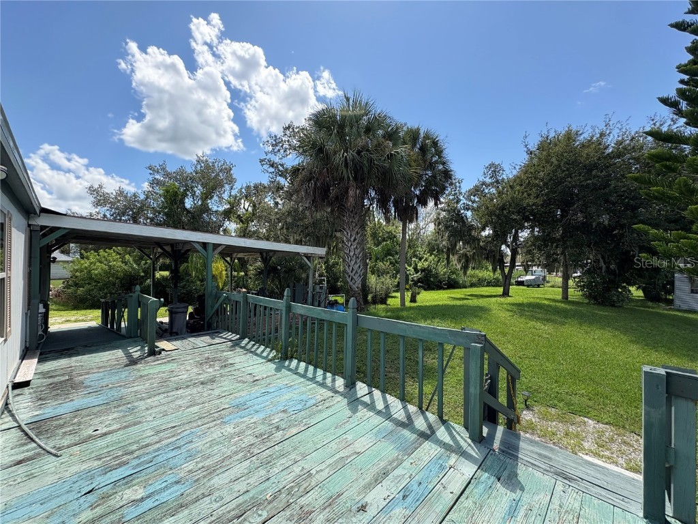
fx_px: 282
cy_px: 262
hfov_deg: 102.1
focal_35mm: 14
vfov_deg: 85.7
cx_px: 349
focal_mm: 2.22
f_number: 2.2
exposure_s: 1/669
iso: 64
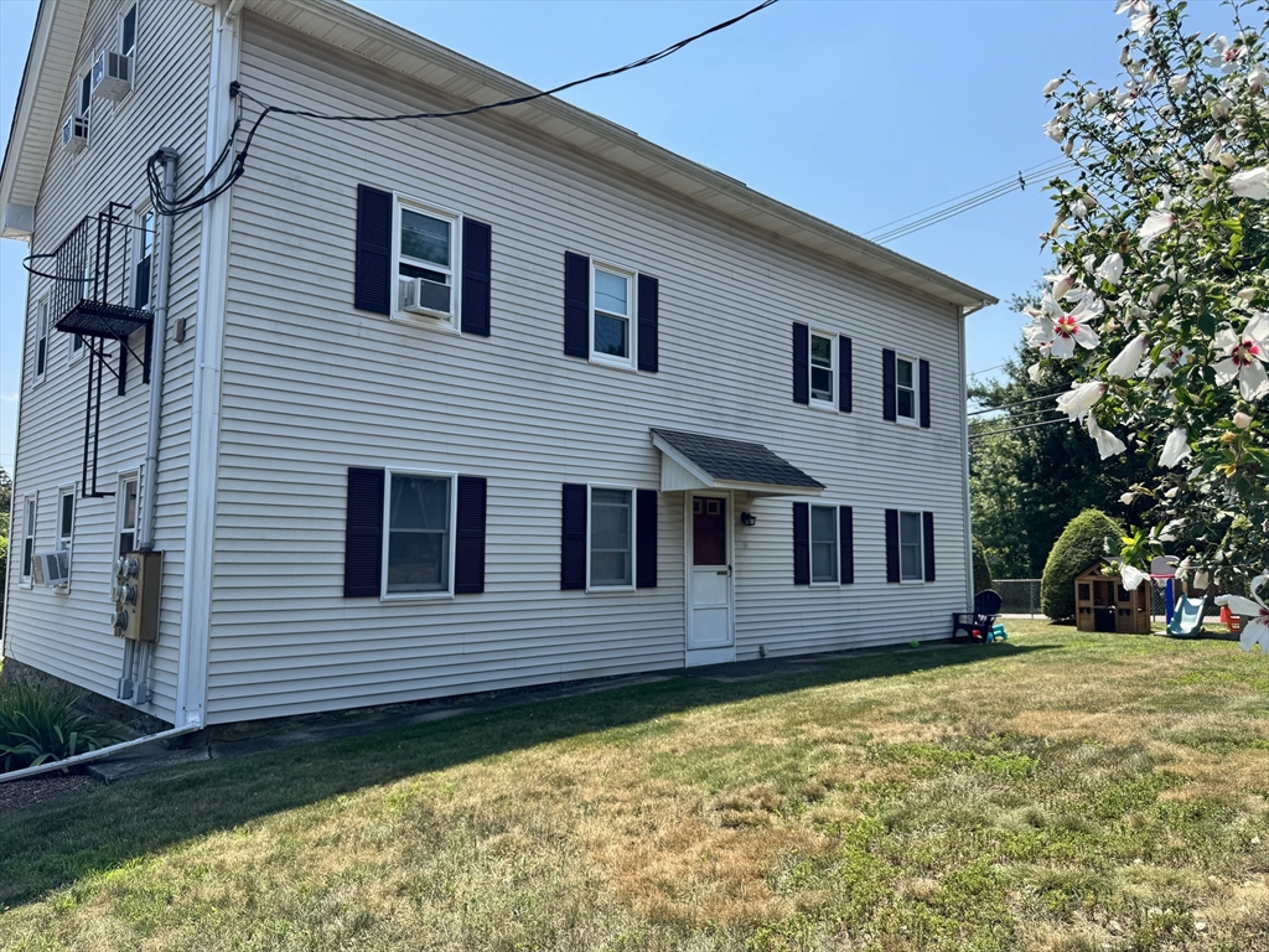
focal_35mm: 24
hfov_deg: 71.6
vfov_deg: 56.8
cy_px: 476
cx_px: 634
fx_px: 880
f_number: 1.78
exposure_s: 1/2331
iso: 80
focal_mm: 6.76
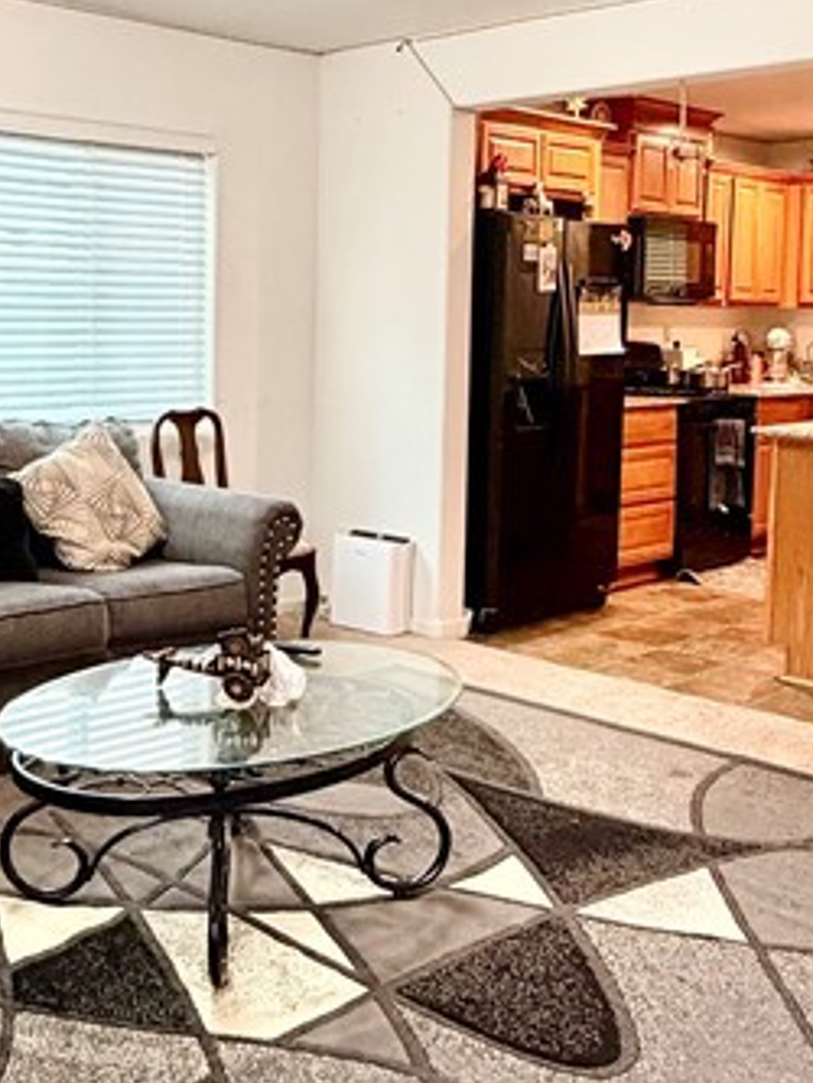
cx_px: 179
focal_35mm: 43
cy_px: 403
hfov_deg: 32.8
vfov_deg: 43.5
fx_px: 1346
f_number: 2.2
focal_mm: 2.22
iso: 400
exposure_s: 1/60
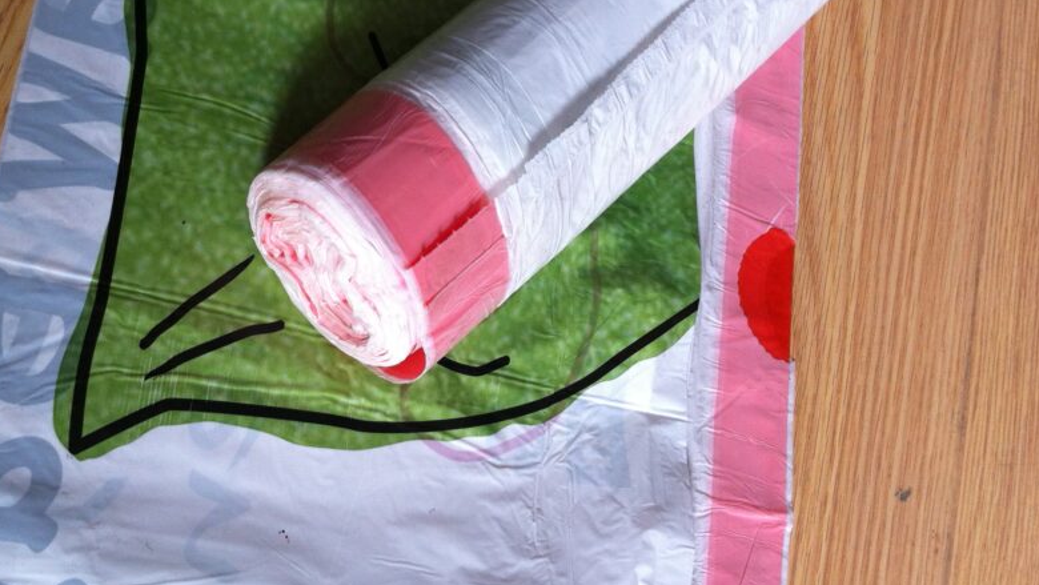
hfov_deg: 41.1
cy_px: 227
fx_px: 1378
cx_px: 416
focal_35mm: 50
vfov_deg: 23.9
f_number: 2.8
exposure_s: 1/20
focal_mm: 3.85
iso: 80
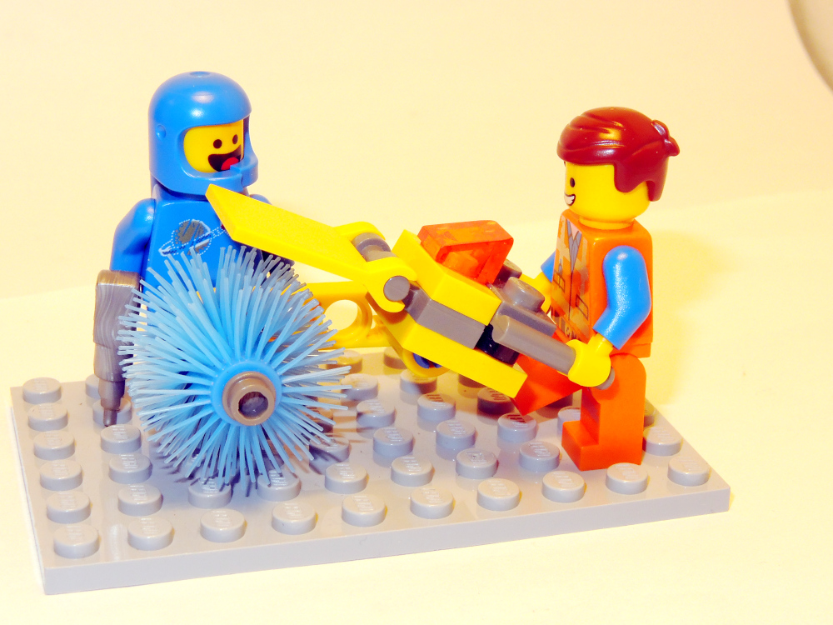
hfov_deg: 29.4
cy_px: 312
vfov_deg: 22.3
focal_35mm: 66
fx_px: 1588
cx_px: 416
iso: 640
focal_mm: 14.1
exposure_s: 1/80
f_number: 8
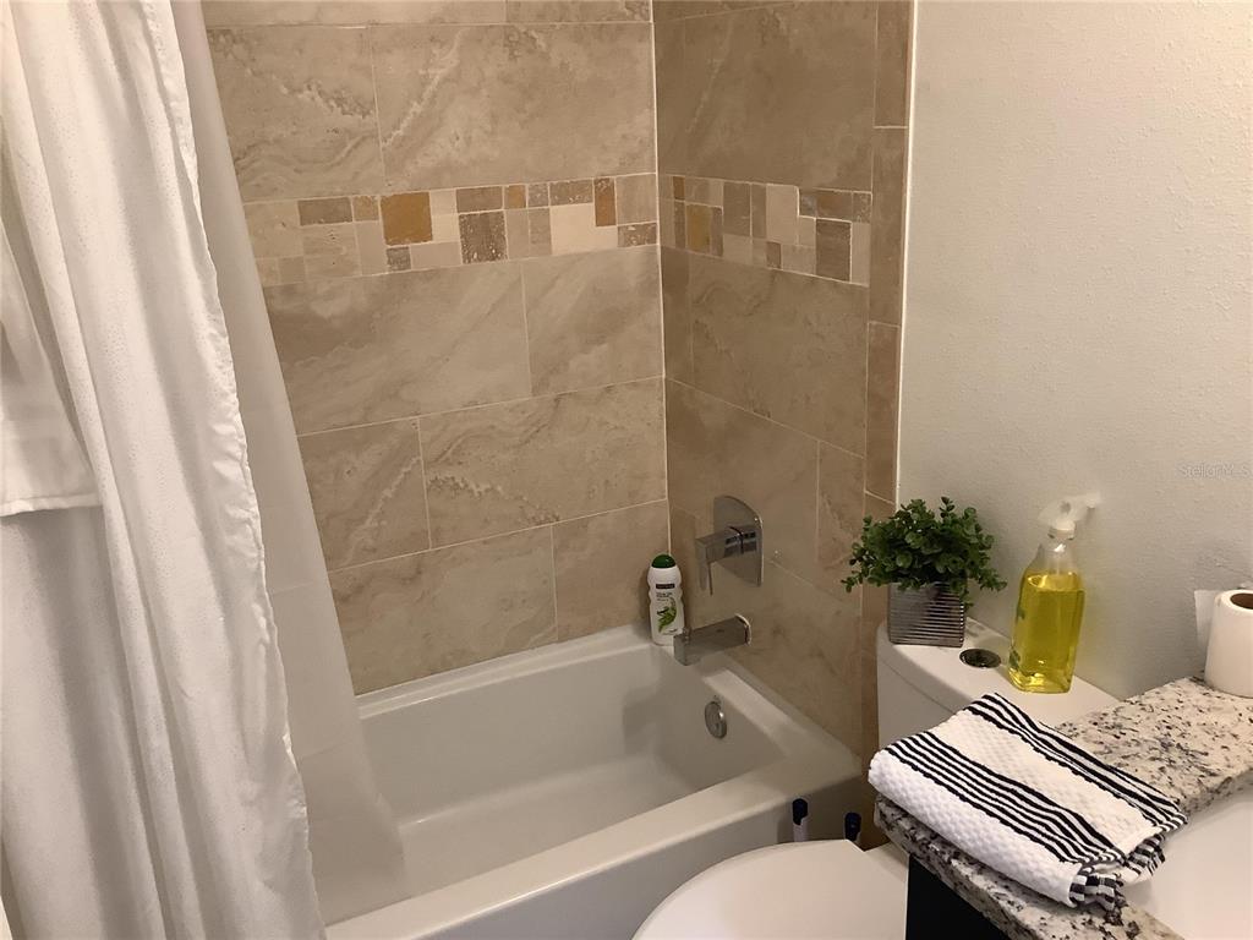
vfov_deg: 45.4
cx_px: 626
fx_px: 1122
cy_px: 470
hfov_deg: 58.4
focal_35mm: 31
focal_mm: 3.3
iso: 200
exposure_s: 1/60
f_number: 2.4
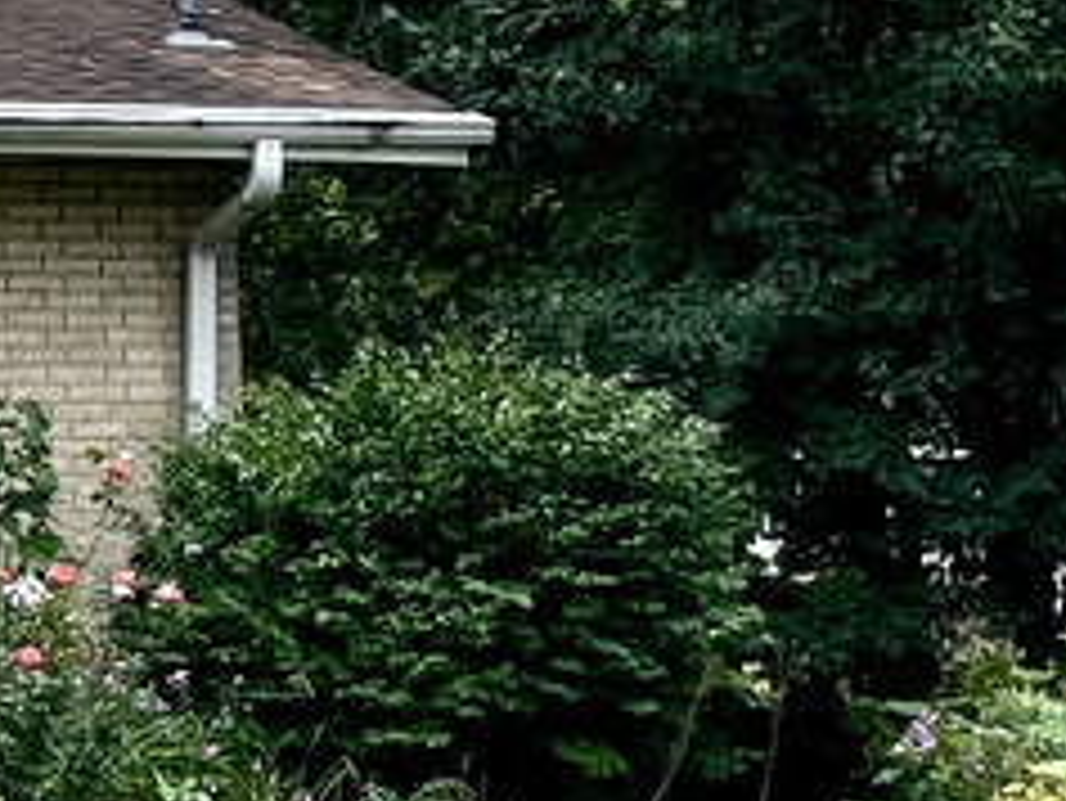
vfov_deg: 9.3
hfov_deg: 10.3
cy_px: 9
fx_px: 4868
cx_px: -1741
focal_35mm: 158
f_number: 1.6
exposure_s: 1/1618
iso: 32
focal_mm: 4.2
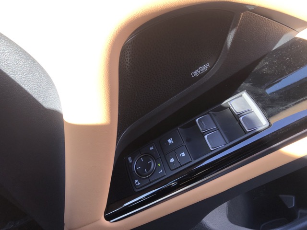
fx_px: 248
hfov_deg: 63.4
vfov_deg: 49.7
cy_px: 115
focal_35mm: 28
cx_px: 154
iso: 20
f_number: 1.8
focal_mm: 3.99
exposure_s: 1/100
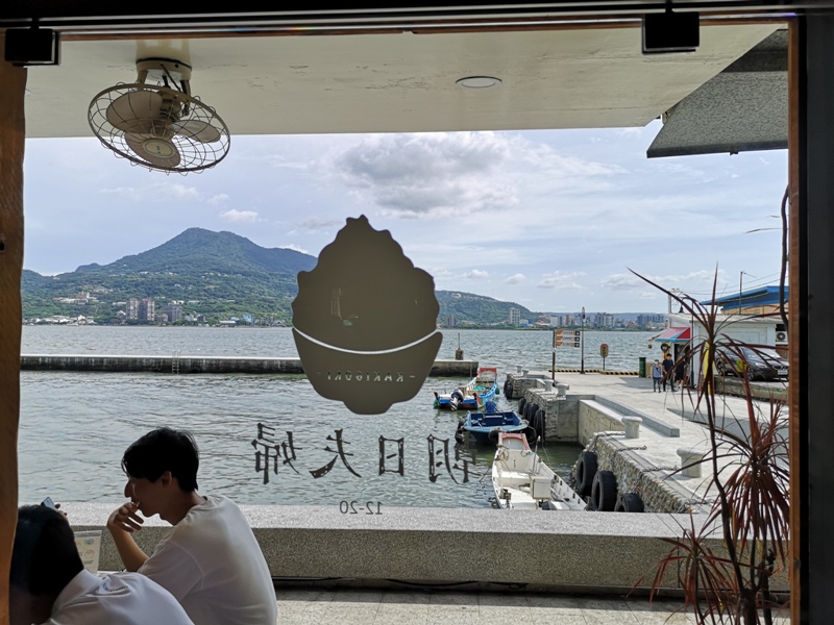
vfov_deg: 51.4
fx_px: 651
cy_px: 312
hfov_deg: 65.3
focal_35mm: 27
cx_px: 417
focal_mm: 3.95
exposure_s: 1/2268
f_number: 1.8
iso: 50
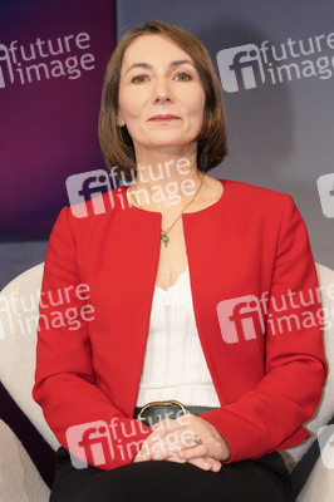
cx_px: 167
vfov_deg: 33.4
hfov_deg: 22.6
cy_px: 251
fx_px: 836
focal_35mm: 60
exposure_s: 1/125
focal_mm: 60
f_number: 5.6
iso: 2000
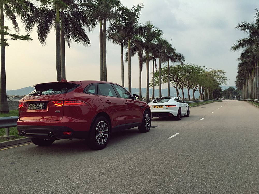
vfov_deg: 48.2
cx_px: 130
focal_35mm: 29
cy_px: 97
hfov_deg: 61.7
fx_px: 217
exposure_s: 1/100
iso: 25
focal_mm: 4.15
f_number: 2.2
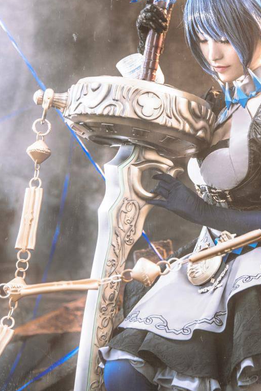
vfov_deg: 19.2
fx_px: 1153
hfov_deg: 12.9
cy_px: 144
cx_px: 194
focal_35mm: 106
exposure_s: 1/160
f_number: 4
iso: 250
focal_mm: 68
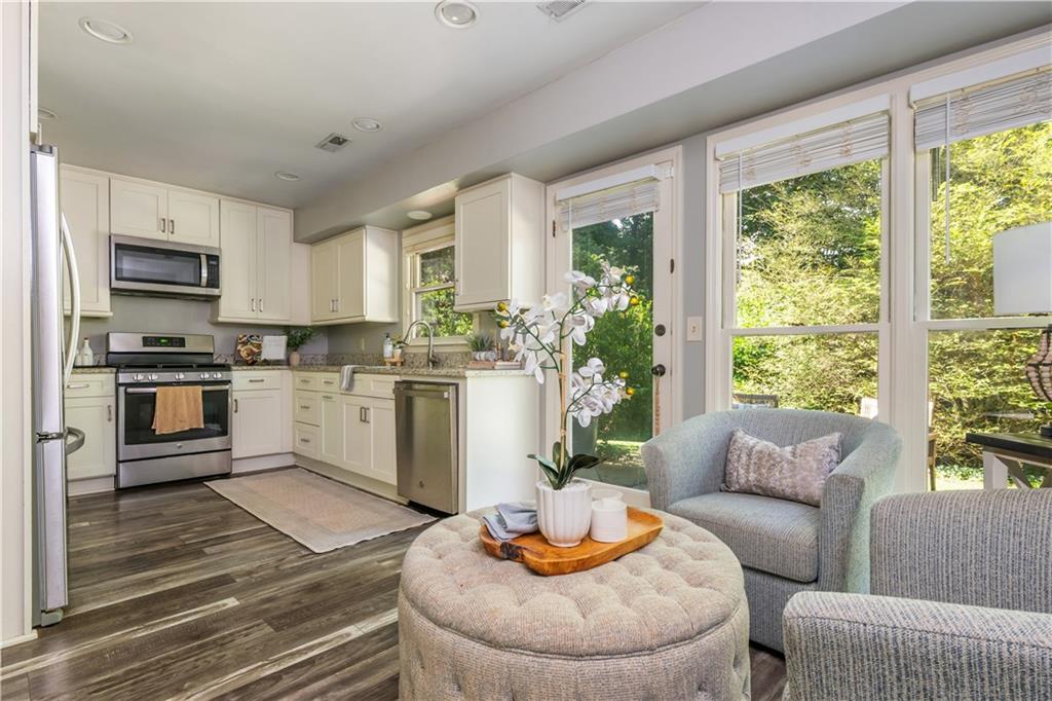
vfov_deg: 70.4
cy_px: 350
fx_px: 497
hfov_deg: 93.3
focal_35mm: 17
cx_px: 526
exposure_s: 1/3
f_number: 10
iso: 800
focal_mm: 17
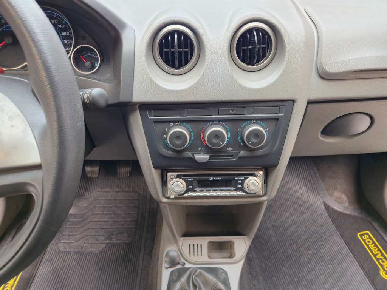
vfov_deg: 58.9
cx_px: 194
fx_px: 257
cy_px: 145
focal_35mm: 23
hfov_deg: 73.9
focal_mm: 6.3
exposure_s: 1/60
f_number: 1.7
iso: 32
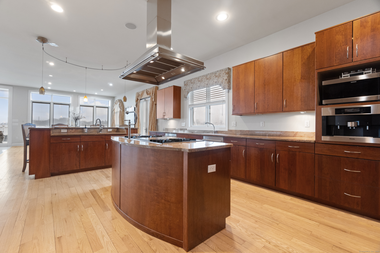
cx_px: 190
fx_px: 158
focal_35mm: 15
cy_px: 126
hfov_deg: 100.4
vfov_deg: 77.3
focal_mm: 10
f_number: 7.1
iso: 400
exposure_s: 1/3
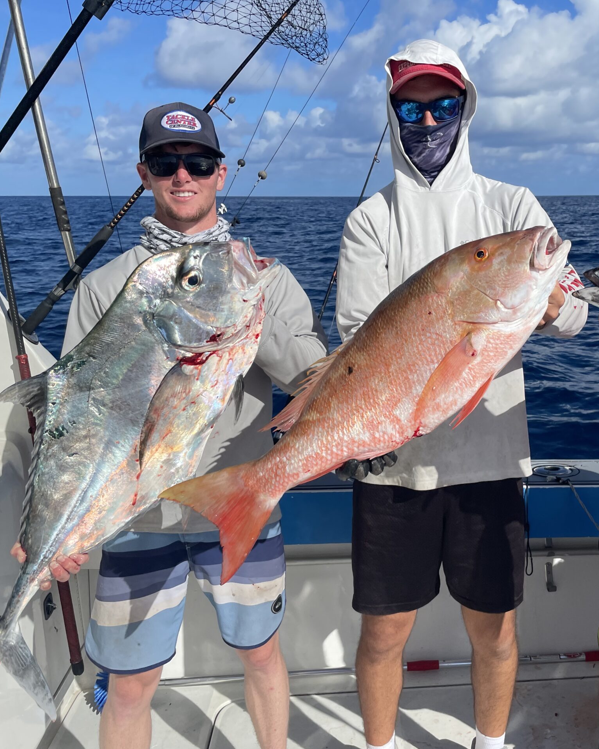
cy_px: 376
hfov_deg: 42.2
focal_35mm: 34
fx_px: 753
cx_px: 438
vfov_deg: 52.8
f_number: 1.6
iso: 32
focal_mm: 4.2
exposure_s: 1/5814
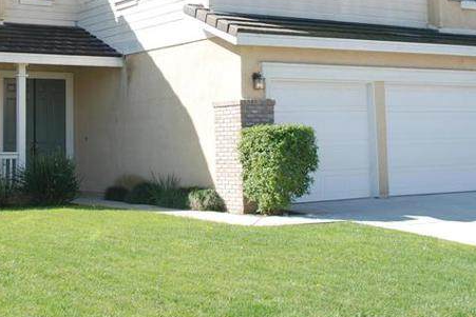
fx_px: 992
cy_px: 11
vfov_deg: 17.8
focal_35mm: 75
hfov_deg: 26.9
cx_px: 165
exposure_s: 1/200
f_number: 7.1
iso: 100
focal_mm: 22
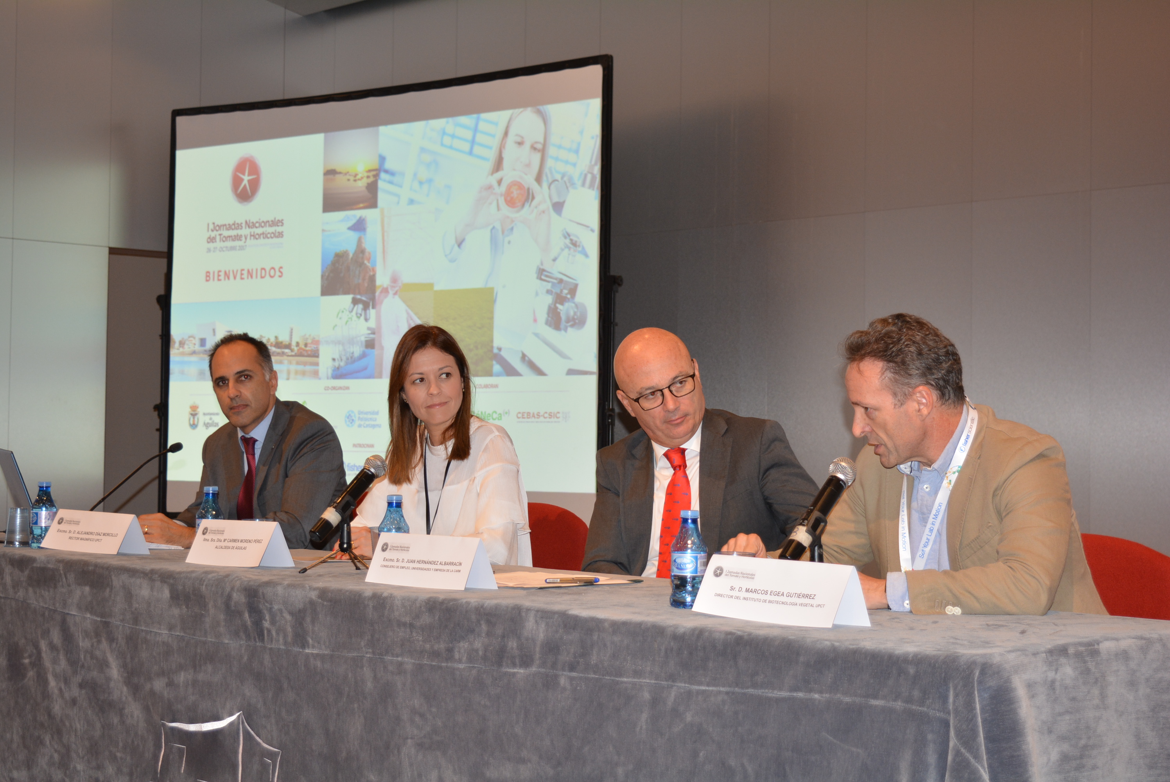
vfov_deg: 22.7
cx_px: 585
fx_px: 1951
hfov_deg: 33.4
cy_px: 391
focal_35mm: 60
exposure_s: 1/60
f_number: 4.8
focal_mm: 40
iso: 400
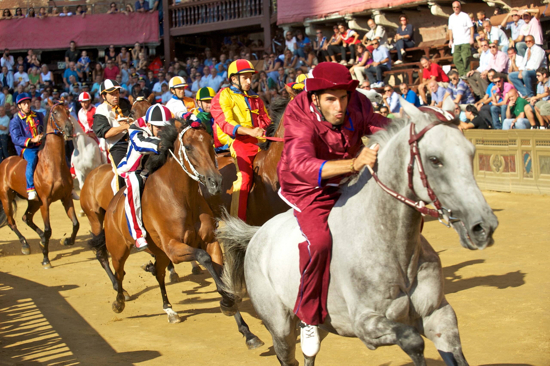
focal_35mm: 80
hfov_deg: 25.4
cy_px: 183
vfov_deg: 17.0
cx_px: 275
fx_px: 1221
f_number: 5
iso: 200
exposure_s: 1/1250
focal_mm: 80
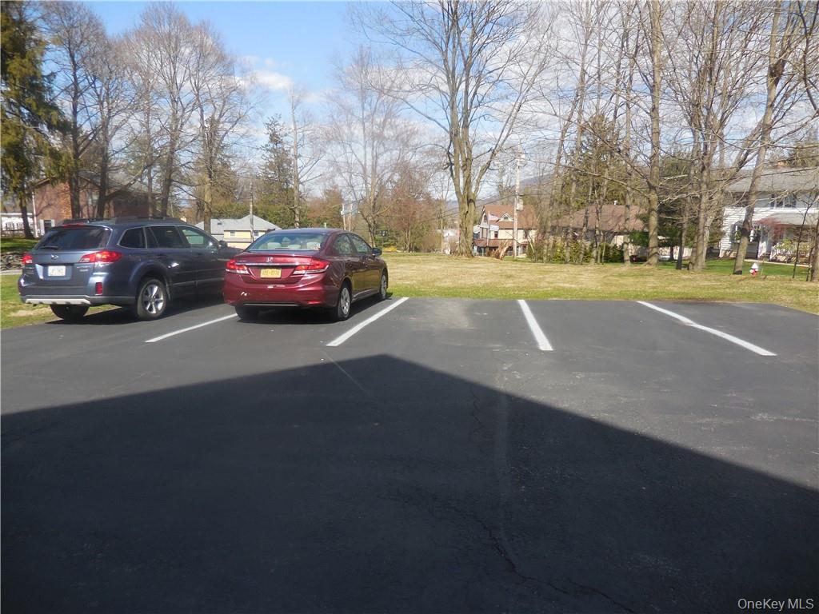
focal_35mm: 25
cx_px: 410
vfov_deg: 54.9
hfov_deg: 69.4
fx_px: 591
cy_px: 307
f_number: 3.3
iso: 125
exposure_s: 1/1000
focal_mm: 4.5
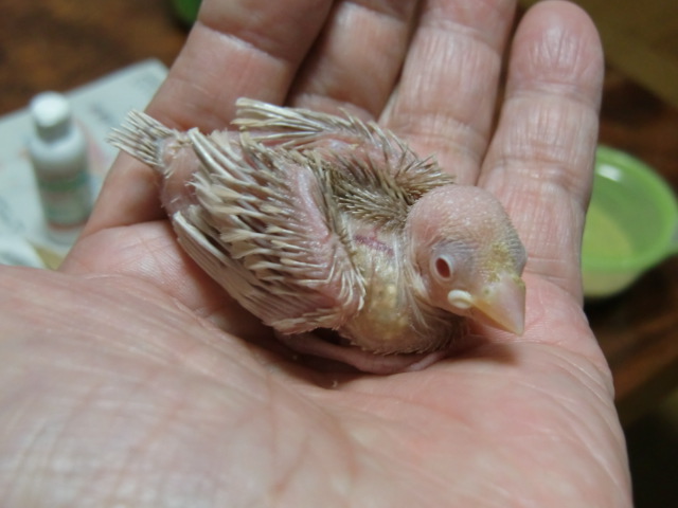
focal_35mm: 47
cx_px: 339
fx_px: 921
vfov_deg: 30.9
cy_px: 254
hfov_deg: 40.4
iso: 400
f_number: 4
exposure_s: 1/40
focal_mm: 8.4
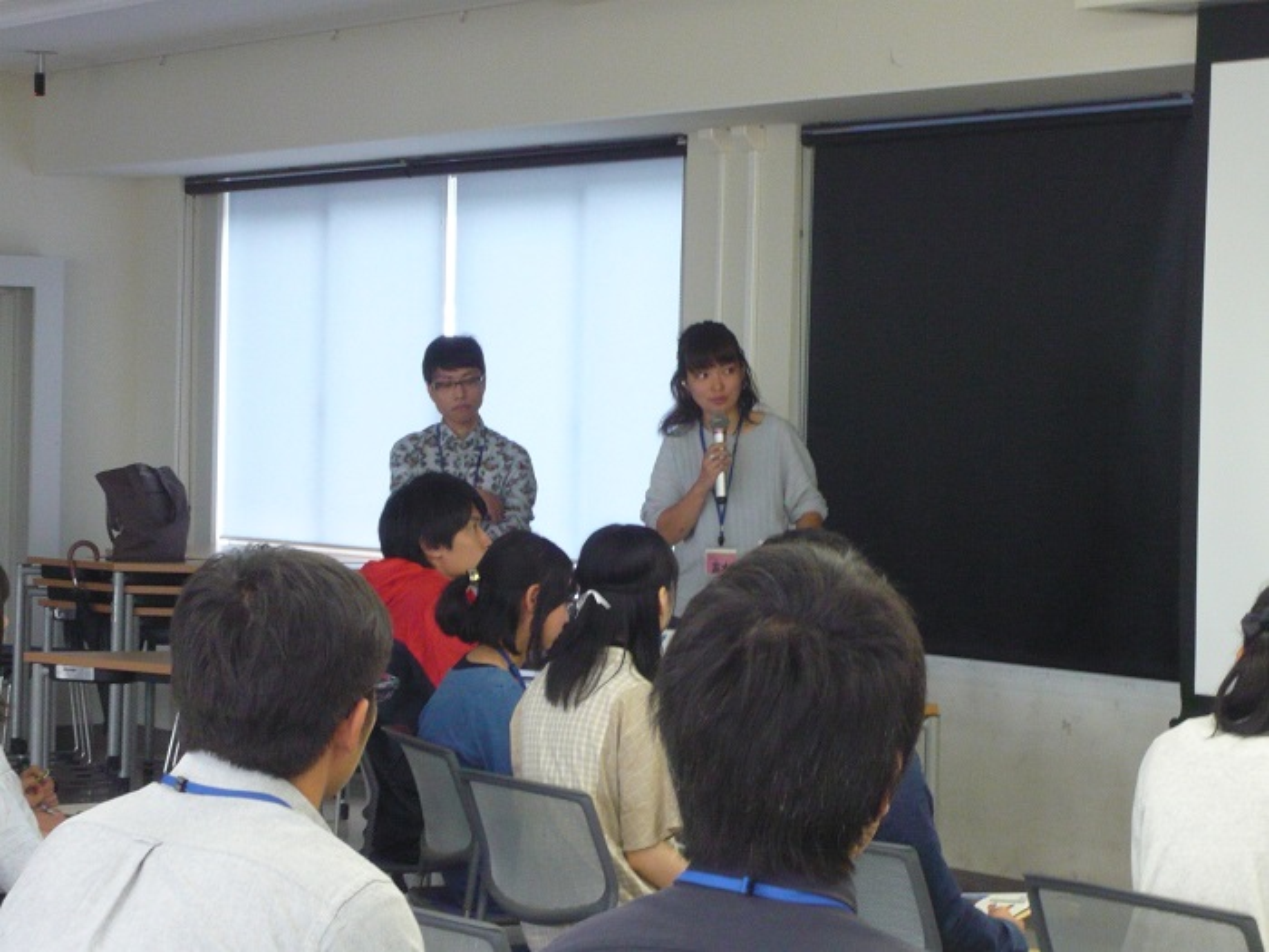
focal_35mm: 100
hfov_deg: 19.6
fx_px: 3666
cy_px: 476
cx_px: 634
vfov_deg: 14.8
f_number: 5.6
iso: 400
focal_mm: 16.4
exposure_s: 1/15
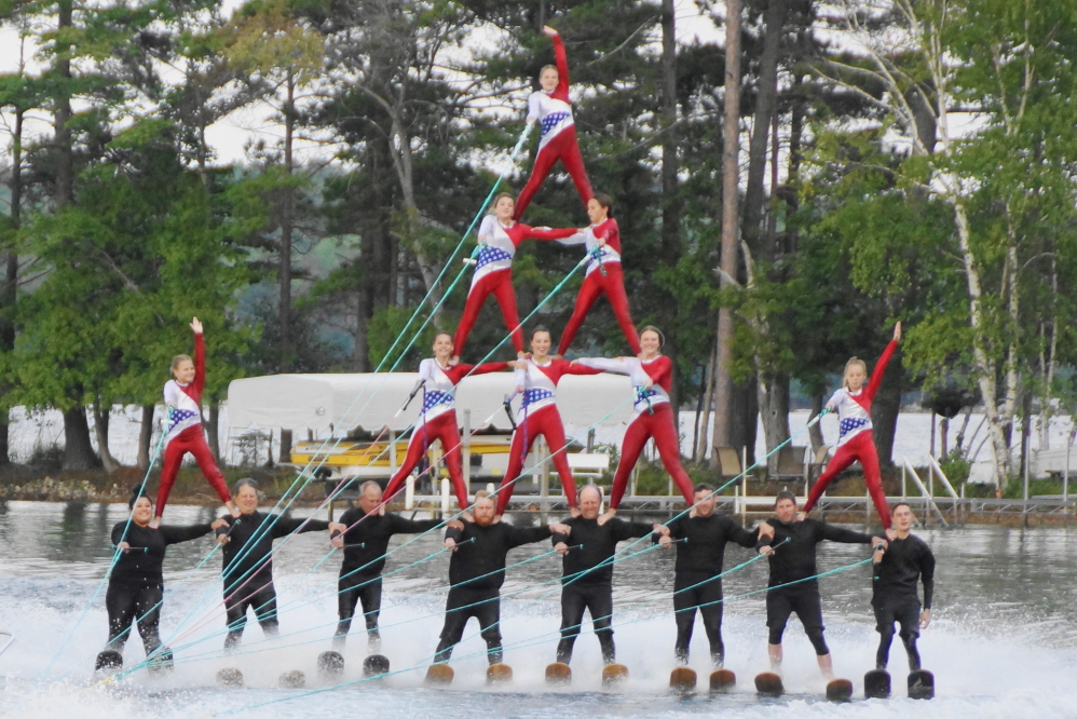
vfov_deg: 6.1
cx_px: 538
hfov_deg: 9.1
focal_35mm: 225
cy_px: 360
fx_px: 6733
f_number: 6.3
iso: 500
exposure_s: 1/250
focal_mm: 150
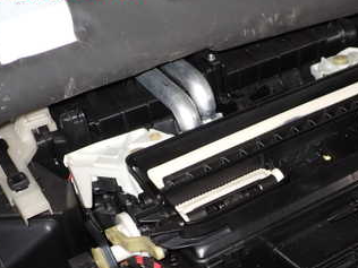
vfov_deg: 25.0
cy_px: 232
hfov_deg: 33.1
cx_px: 268
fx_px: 589
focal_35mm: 57
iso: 200
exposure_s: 1/30
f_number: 6.3
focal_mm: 5.4
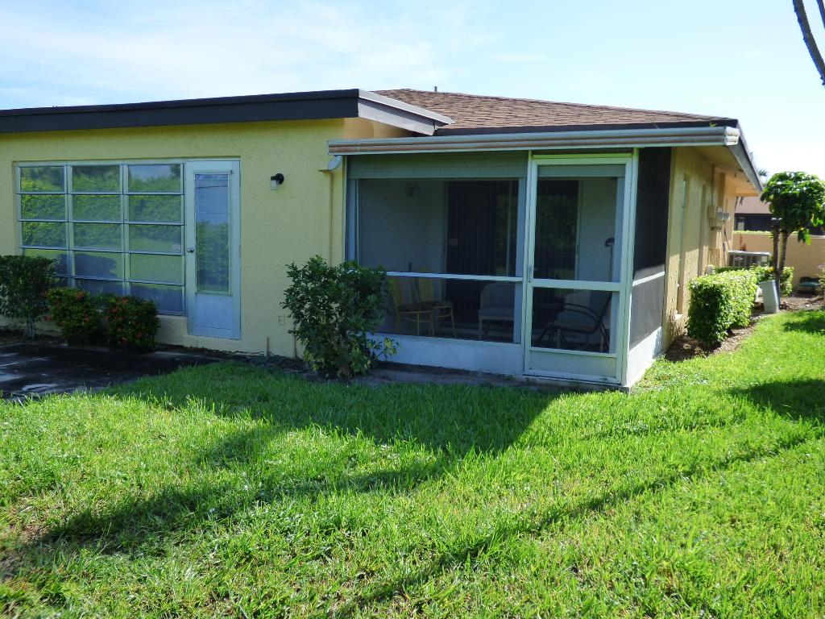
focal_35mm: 32
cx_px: 412
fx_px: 763
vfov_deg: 44.2
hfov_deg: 56.8
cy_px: 310
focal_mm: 5.53
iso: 200
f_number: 3.3
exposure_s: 1/640
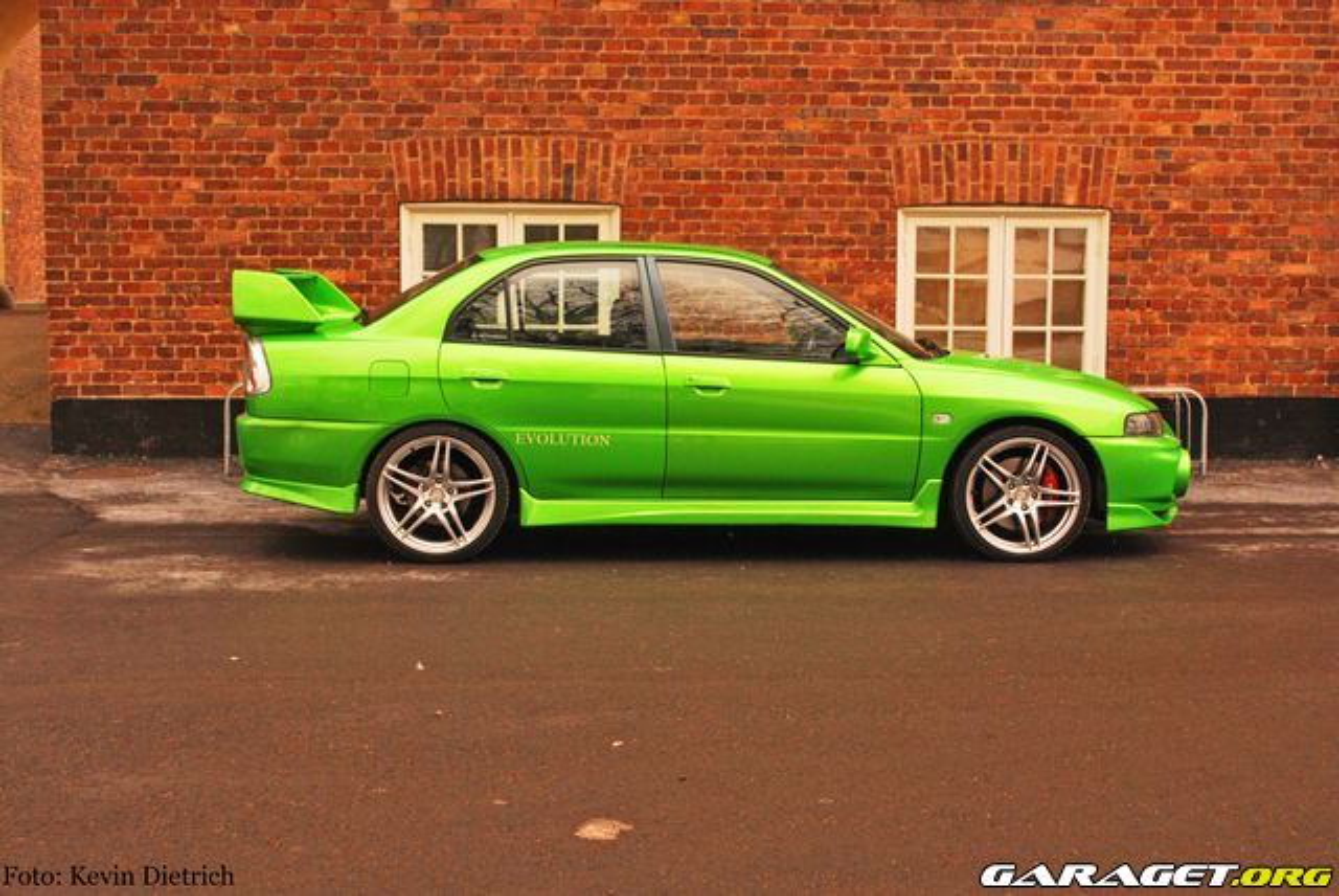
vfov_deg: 28.1
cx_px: 670
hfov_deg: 41.1
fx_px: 1787
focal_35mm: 48
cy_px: 448
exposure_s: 1/200
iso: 400
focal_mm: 32
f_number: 6.3
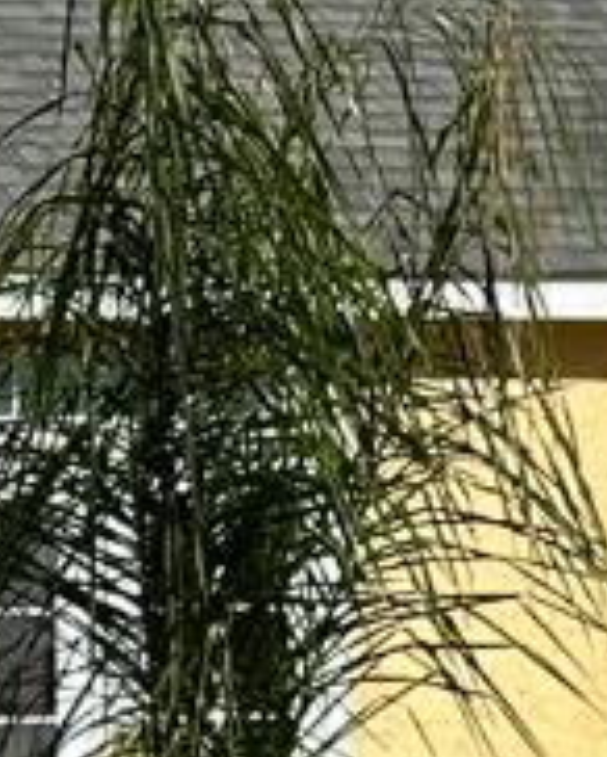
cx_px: -470
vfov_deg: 9.5
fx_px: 4327
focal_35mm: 193
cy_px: 1333
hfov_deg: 7.8
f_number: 1.78
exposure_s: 1/5263
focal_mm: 6.86
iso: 80
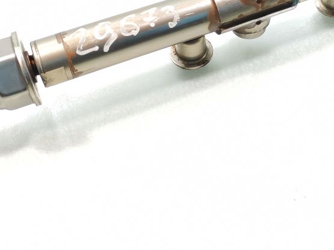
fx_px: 579
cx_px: 250
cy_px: 35
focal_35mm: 60
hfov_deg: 31.6
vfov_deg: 23.9
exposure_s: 1/100
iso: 100
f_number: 1.8
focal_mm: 4.75
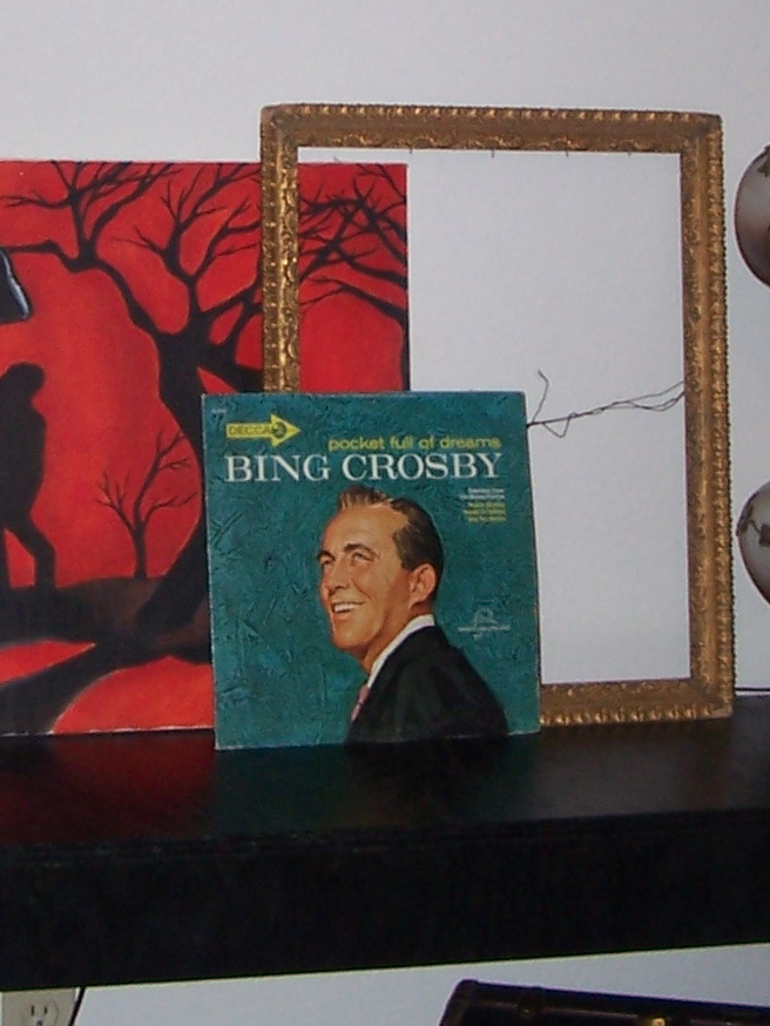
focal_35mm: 112
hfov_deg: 13.2
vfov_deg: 17.4
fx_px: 3320
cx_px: 236
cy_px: 166
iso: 80
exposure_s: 1/60
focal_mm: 6.3
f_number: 2.8
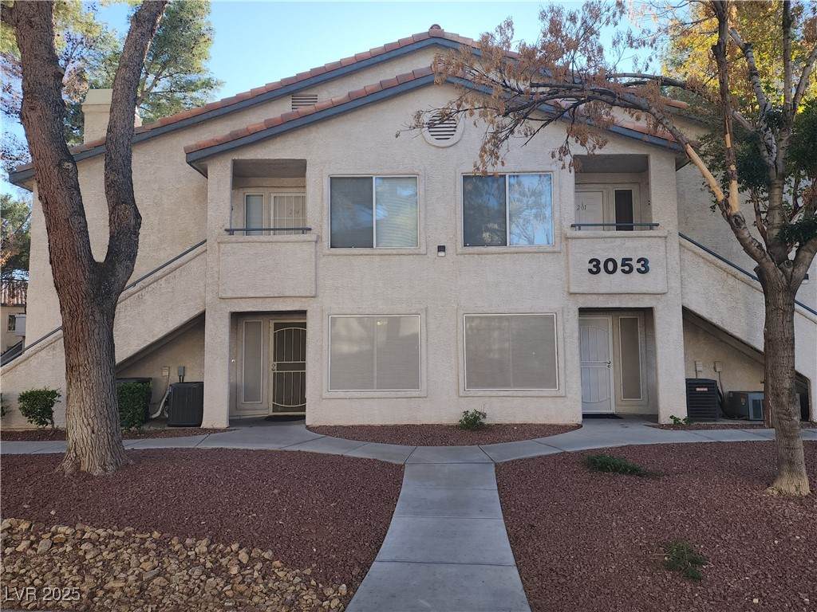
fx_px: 543
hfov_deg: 73.9
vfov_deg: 58.9
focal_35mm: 23
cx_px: 408
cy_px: 306
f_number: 1.8
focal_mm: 6.4
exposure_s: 1/271
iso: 12
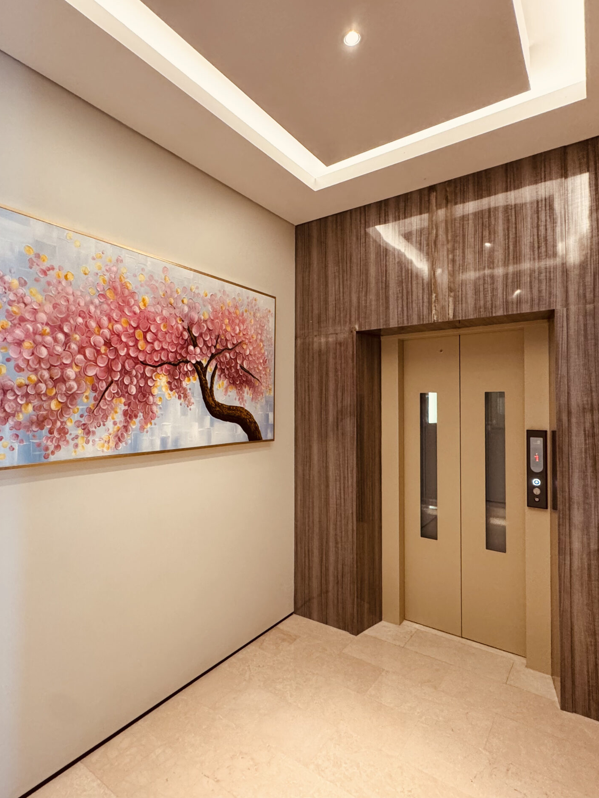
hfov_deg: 68.4
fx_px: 438
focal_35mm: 19
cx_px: 259
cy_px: 395
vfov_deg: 84.7
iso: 500
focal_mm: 2.22
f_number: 2.2
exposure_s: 1/50
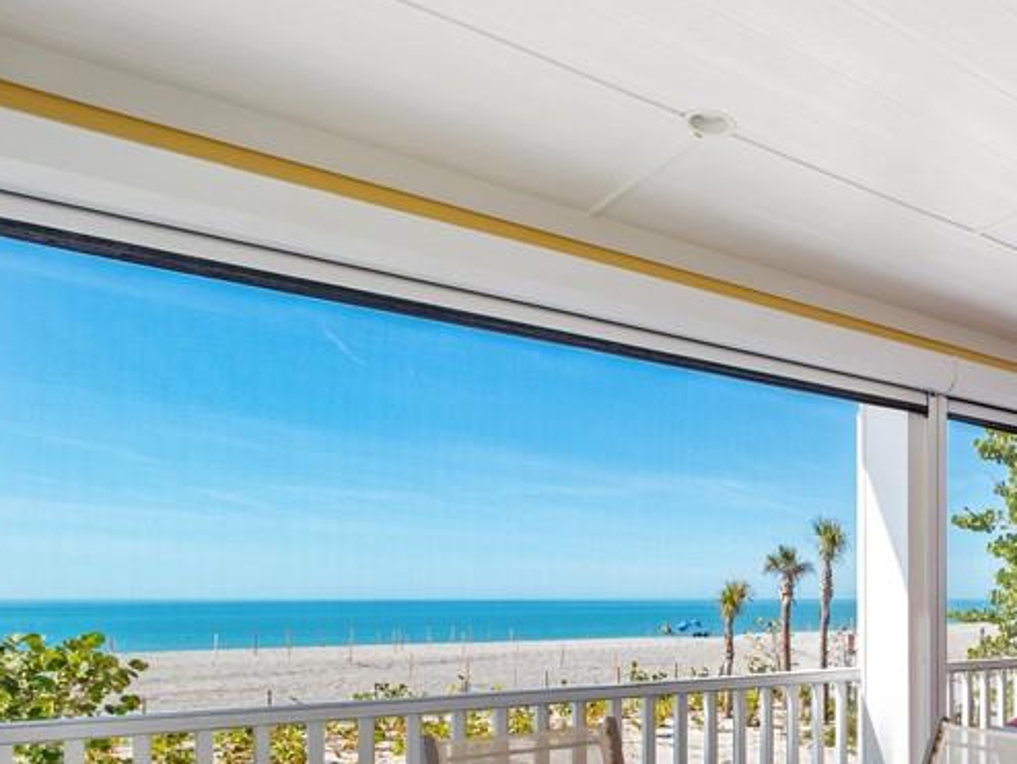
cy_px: 618
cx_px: 968
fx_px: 852
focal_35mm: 29
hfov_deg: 51.9
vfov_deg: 45.7
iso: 200
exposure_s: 1/100
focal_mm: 7
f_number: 7.1
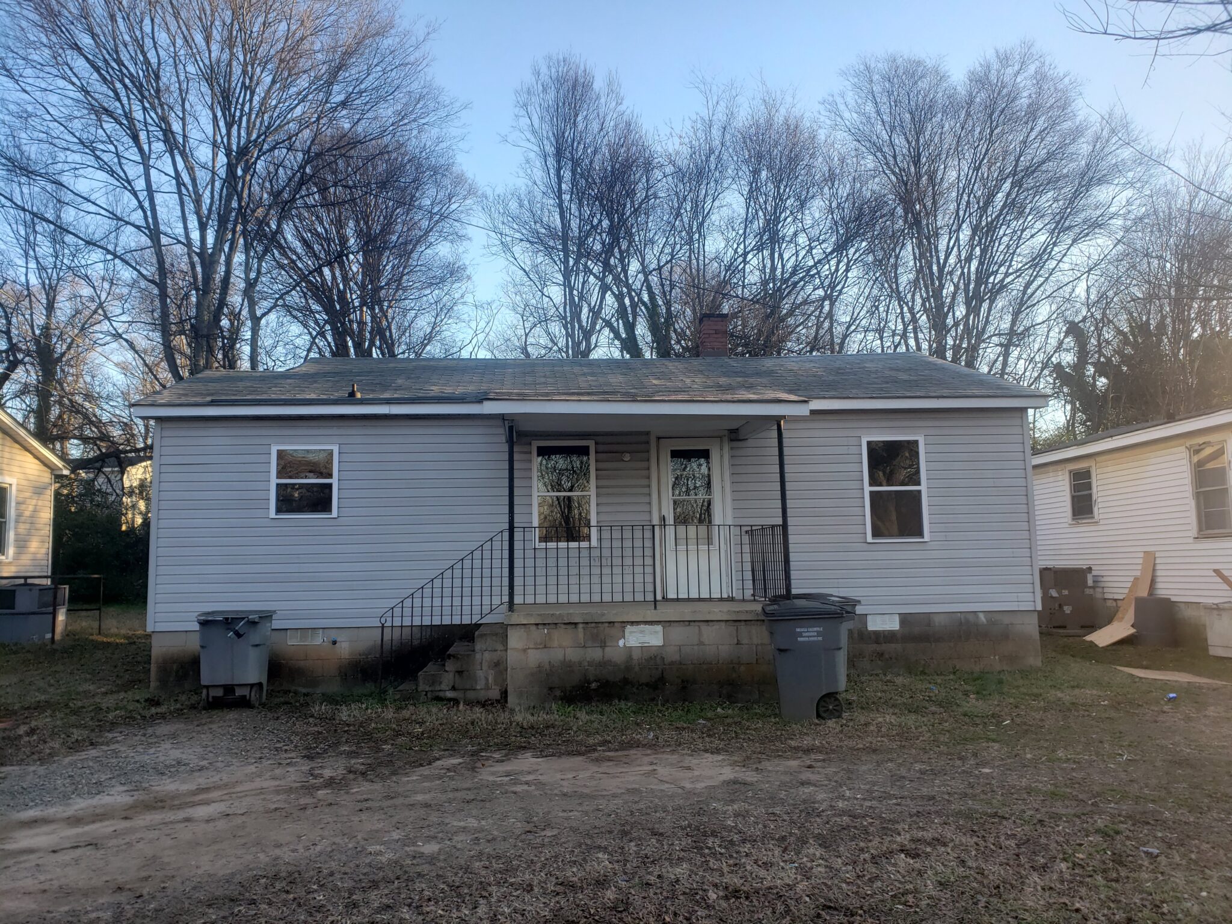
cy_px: 462
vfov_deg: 53.1
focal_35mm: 26
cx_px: 616
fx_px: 925
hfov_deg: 67.3
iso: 50
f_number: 2.4
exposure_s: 1/253
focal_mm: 4.3
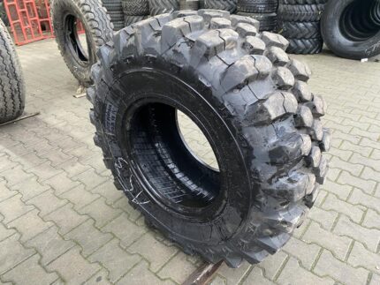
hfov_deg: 67.3
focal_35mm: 26
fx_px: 286
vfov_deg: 53.1
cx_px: 190
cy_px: 142
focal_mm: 4.25
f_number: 1.8
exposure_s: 1/50
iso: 320
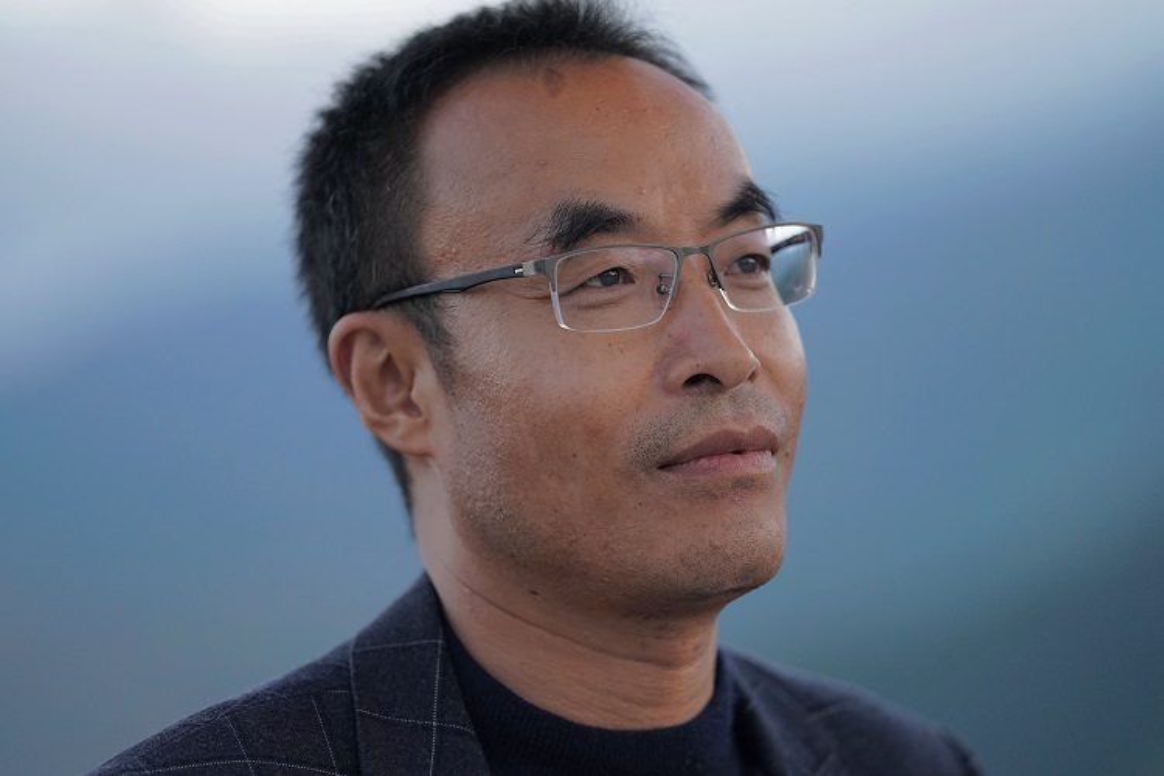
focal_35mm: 176
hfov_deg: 11.7
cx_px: 582
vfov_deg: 7.8
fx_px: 5690
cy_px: 388
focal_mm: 176
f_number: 2.8
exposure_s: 1/200
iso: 1600
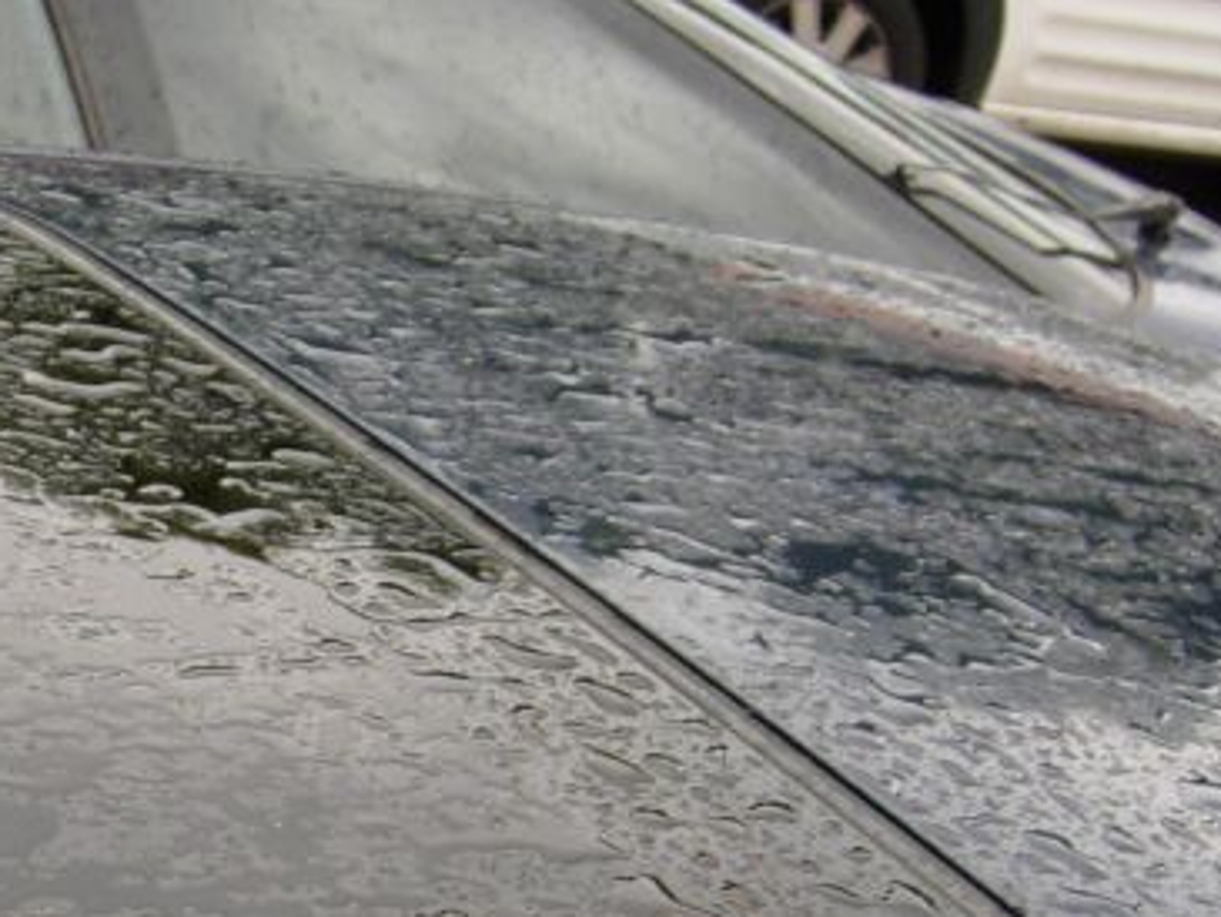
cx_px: -94
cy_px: 1068
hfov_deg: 18.7
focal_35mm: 101
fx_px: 3564
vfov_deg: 14.3
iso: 50
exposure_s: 1/71.8
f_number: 3
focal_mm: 7.5
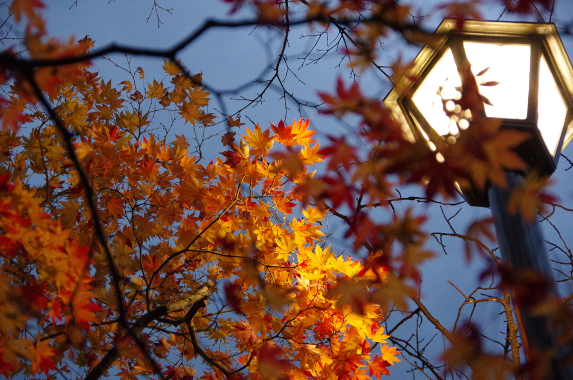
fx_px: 1621
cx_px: 286
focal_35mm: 102
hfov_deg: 20.0
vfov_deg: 13.4
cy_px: 190
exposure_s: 1/80
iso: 3200
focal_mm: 68
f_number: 4.5
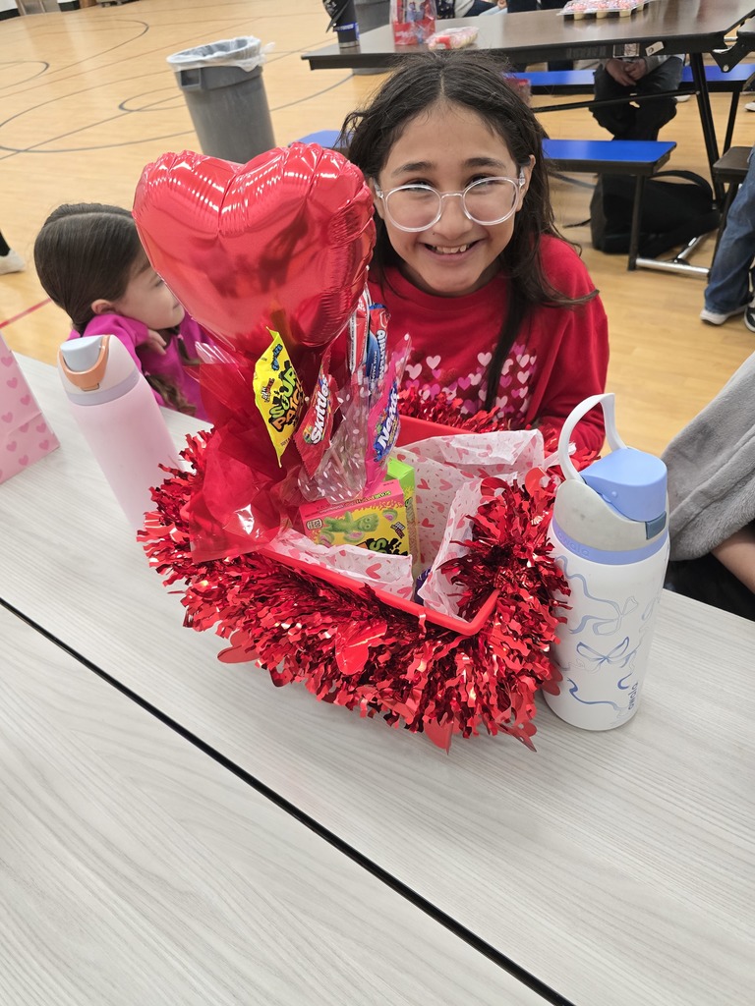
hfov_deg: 58.9
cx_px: 378
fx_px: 669
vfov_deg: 73.9
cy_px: 503
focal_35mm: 23
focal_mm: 6.3
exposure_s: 1/120
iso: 640
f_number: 1.7
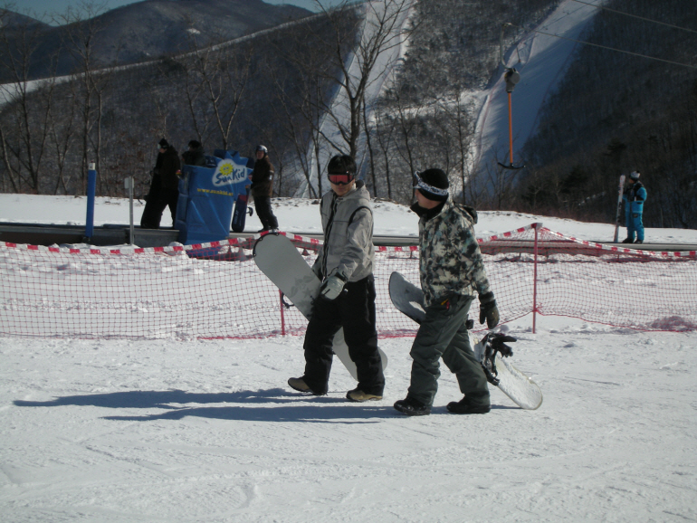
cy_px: 262
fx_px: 1470
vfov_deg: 20.2
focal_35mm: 73
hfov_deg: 26.7
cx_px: 348
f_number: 11.6
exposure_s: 1/172
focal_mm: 12.2
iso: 50
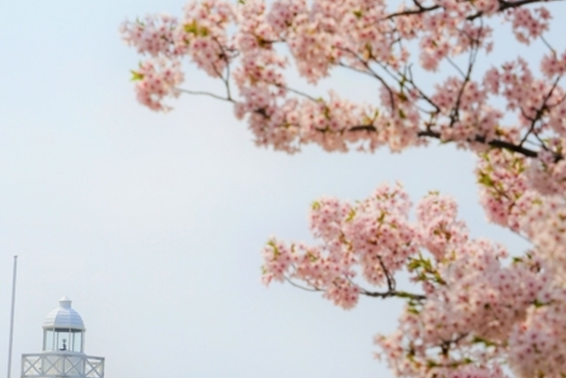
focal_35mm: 226
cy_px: 249
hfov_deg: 9.1
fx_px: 3555
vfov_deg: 6.1
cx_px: 284
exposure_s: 1/250
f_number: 11
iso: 100
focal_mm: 126
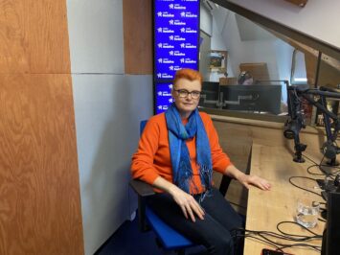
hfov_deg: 67.3
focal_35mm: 26
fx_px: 255
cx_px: 170
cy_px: 128
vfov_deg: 53.0
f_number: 1.8
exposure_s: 1/50
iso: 250
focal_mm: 4.25
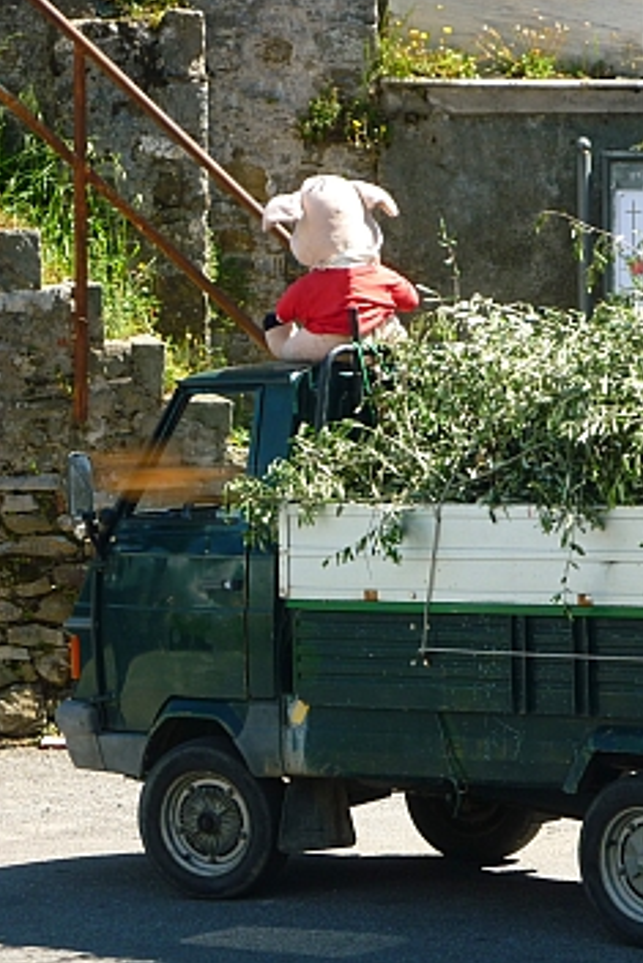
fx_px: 5005
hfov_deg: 7.3
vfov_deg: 11.0
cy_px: 476
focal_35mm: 187
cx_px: 627
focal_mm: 22
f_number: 5.9
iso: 80
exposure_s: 1/125
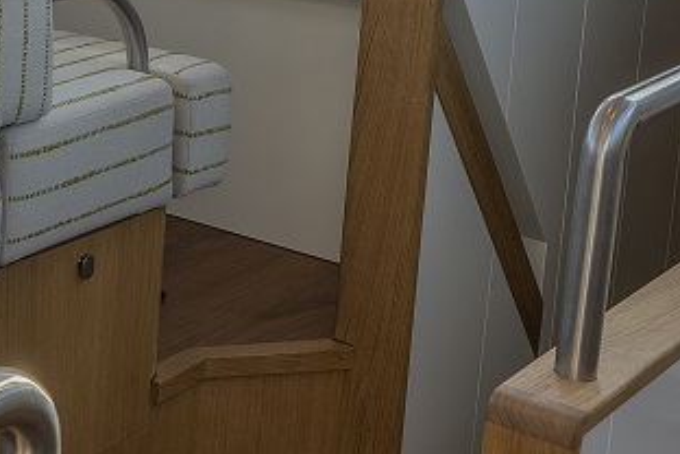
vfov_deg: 17.1
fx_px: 1454
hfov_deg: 21.2
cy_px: -57
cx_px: -401
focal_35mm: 77
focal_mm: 16
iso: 100
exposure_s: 1/640
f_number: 6.3
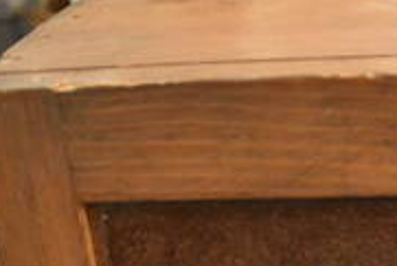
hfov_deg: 22.0
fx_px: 1004
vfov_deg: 13.8
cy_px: 446
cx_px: 325
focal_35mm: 91
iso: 2800
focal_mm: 18
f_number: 3.5
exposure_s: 1/30
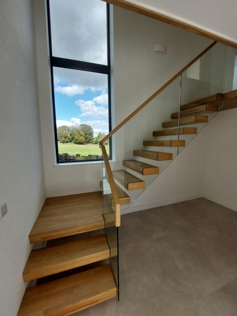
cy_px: 158
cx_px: 118
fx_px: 119
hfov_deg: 89.9
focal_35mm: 13
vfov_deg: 106.2
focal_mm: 1.74
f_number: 2.2
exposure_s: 1/435
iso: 50
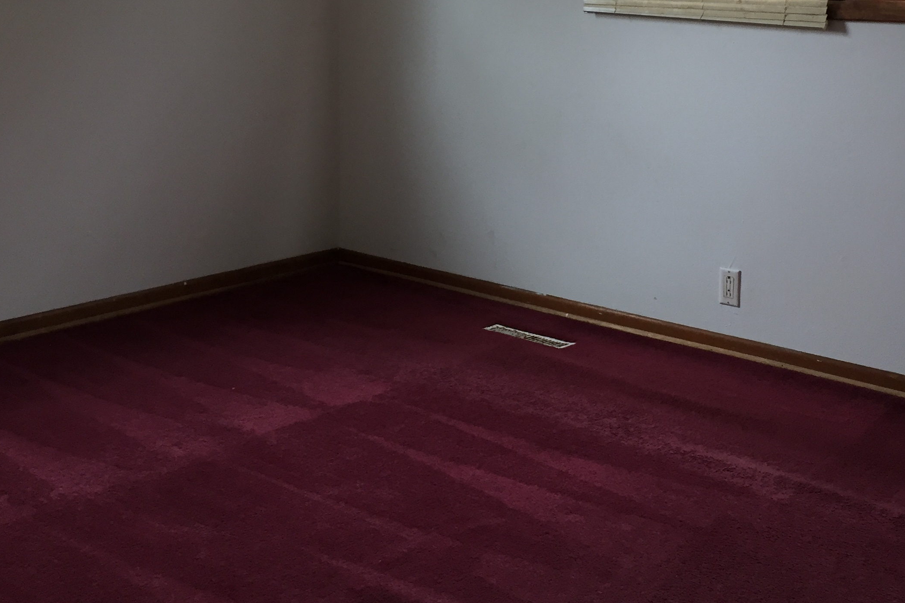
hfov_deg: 41.7
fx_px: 1181
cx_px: 556
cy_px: 111
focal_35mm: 47
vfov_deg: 28.0
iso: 64
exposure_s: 1/30
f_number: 2.2
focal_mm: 4.15
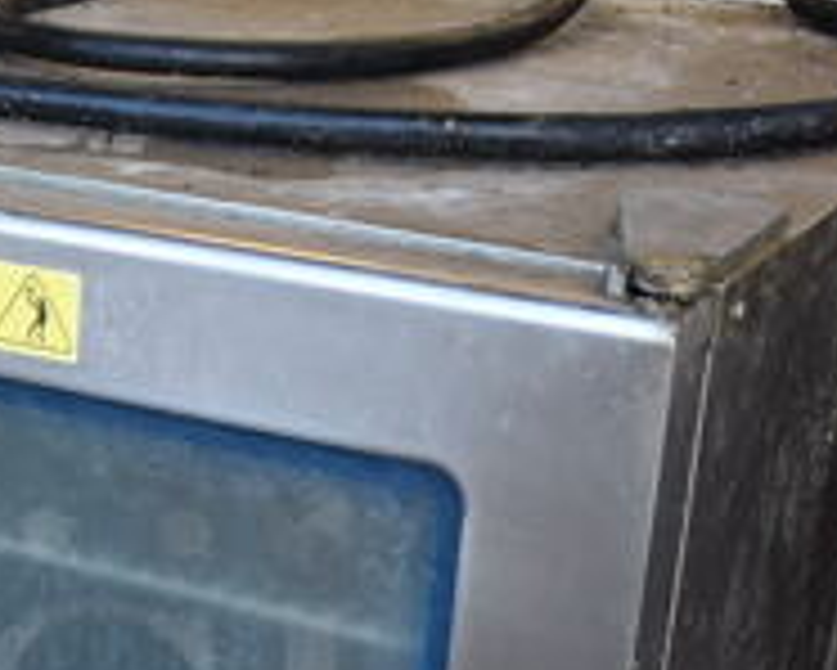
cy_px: 715
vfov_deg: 17.9
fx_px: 2057
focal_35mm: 83
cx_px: 45
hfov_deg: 22.3
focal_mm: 18
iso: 720
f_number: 3.5
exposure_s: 1/250
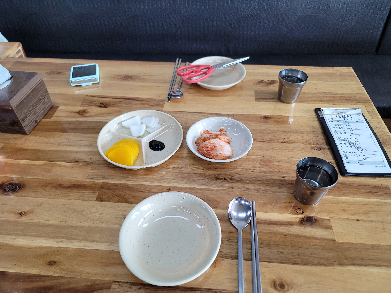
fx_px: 282
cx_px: 196
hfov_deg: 69.4
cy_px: 146
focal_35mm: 25
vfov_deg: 54.9
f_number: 1.8
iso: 125
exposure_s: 1/120
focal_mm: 7
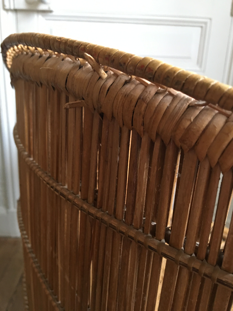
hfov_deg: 48.2
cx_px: 116
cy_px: 156
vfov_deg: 61.7
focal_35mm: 29
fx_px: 260
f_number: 2.2
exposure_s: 1/33
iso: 200
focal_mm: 4.15
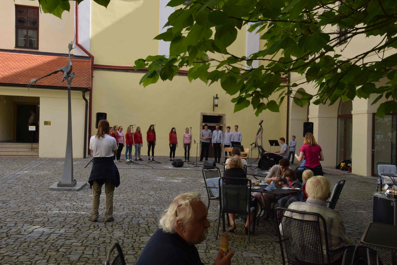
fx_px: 464
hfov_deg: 46.4
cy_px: 132
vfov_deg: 31.9
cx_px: 198
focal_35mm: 42
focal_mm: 28
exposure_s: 1/160
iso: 400
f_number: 18
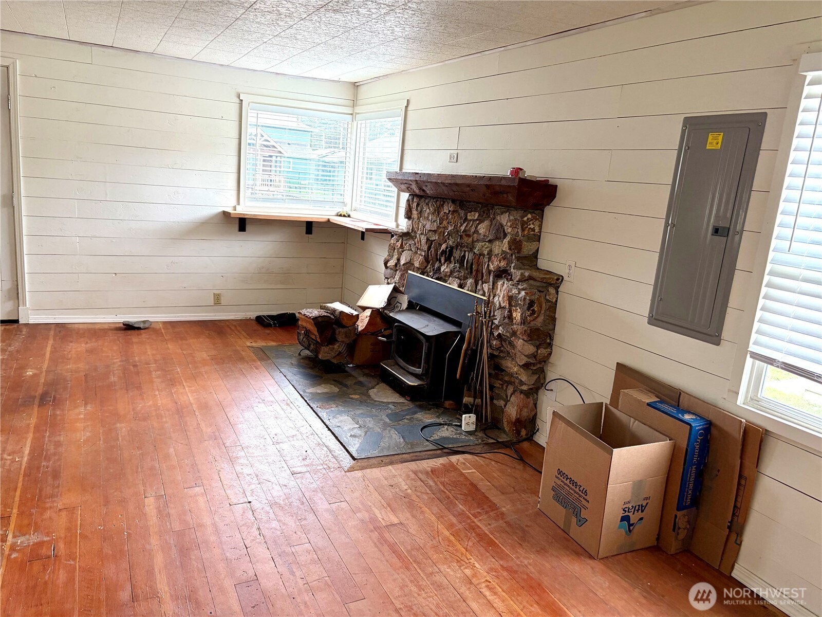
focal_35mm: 26
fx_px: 617
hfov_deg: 67.3
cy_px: 308
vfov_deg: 53.1
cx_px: 411
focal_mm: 5.96
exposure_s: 1/78
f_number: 1.6
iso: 125
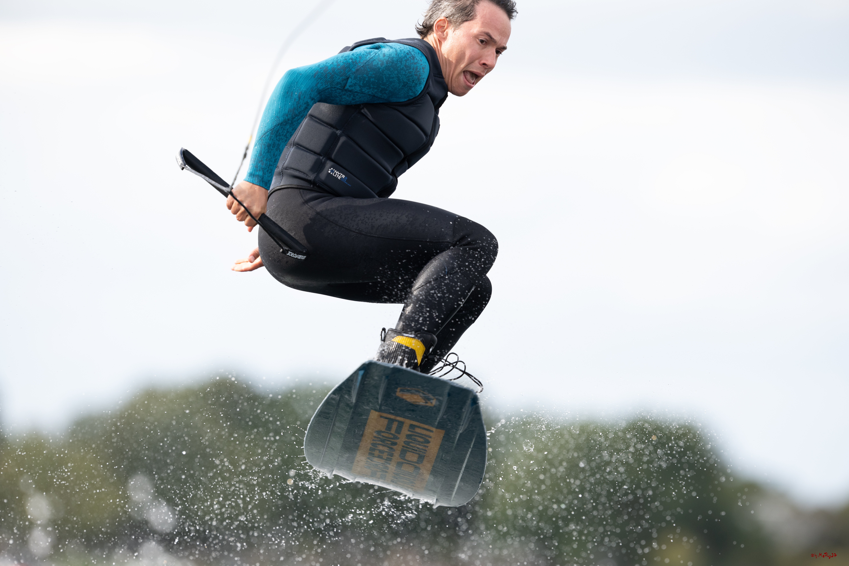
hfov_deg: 5.2
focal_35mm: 400
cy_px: 283
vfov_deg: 3.4
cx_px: 424
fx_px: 9433
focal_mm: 400
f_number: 4.5
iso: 500
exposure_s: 1/1600
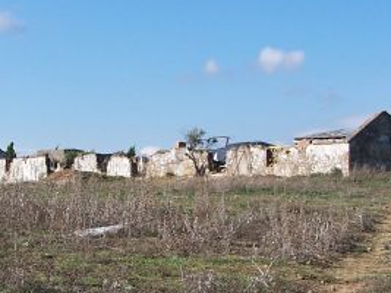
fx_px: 1163
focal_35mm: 103
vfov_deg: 14.3
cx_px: 117
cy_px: 207
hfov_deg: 19.0
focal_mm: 7.1
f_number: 4
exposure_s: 1/750
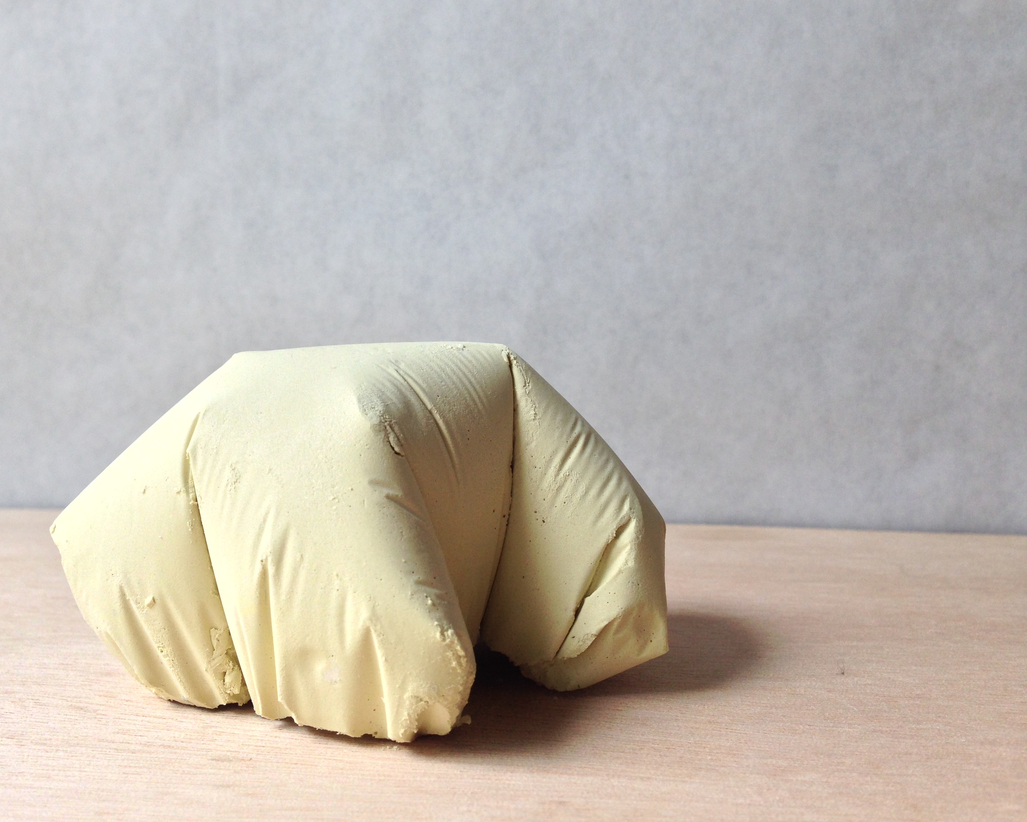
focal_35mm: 35
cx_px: 470
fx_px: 1064
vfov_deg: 42.2
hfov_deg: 51.5
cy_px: 404
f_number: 2.4
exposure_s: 1/142
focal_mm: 4.12
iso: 50
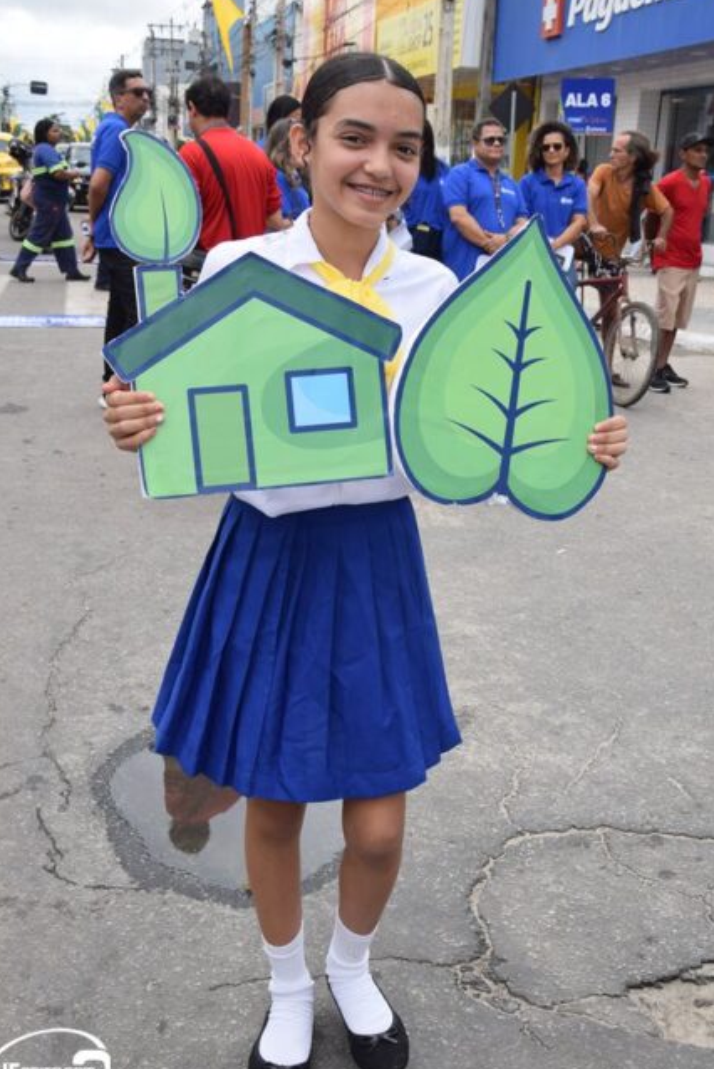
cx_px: 383
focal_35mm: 44
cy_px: 494
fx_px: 1295
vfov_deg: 44.8
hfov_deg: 30.8
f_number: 8
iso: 200
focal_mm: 25
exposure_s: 1/250
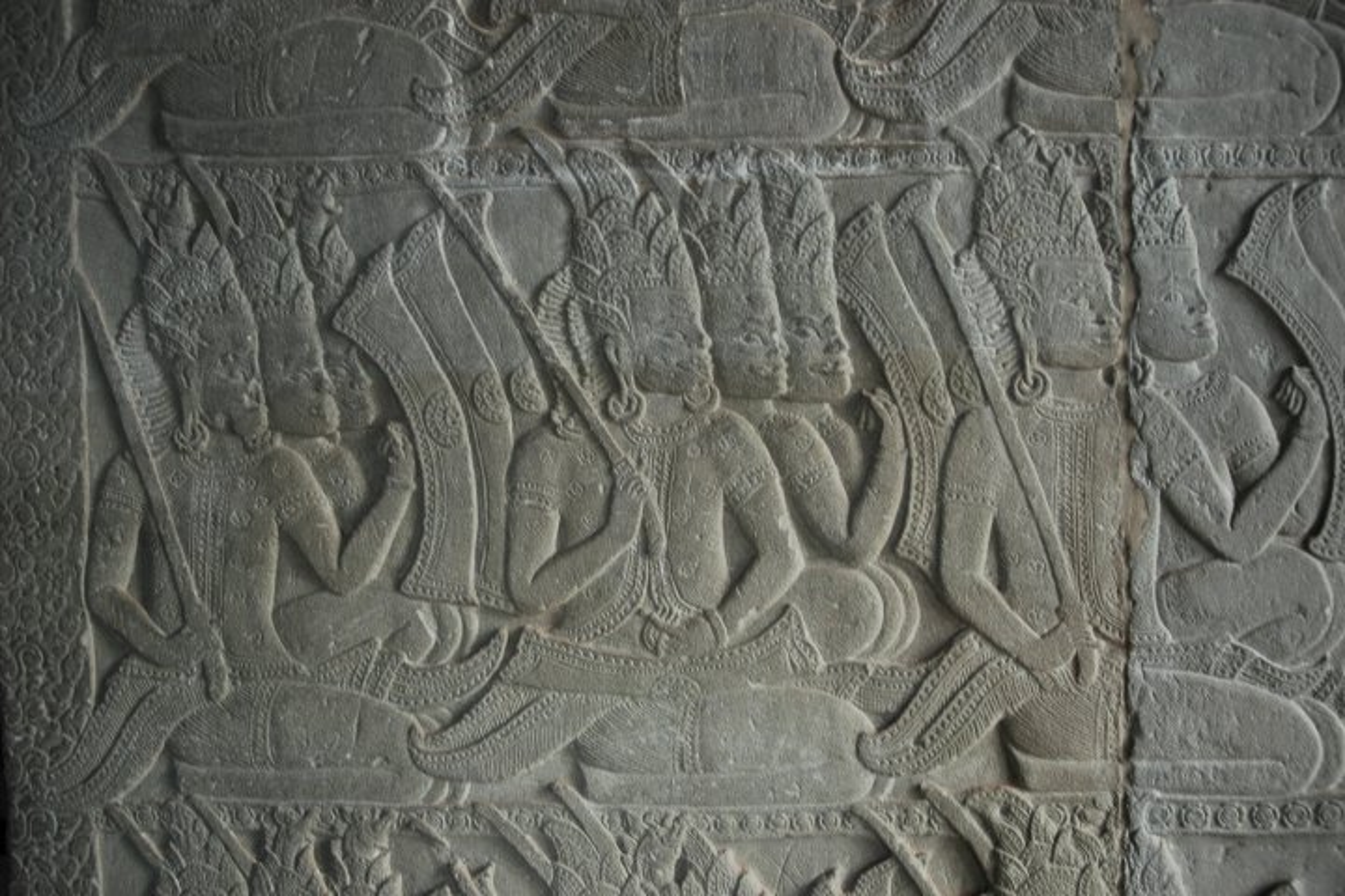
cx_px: 672
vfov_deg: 40.0
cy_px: 448
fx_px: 1233
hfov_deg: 57.2
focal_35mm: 33
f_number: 3.8
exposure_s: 1/15
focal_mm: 22
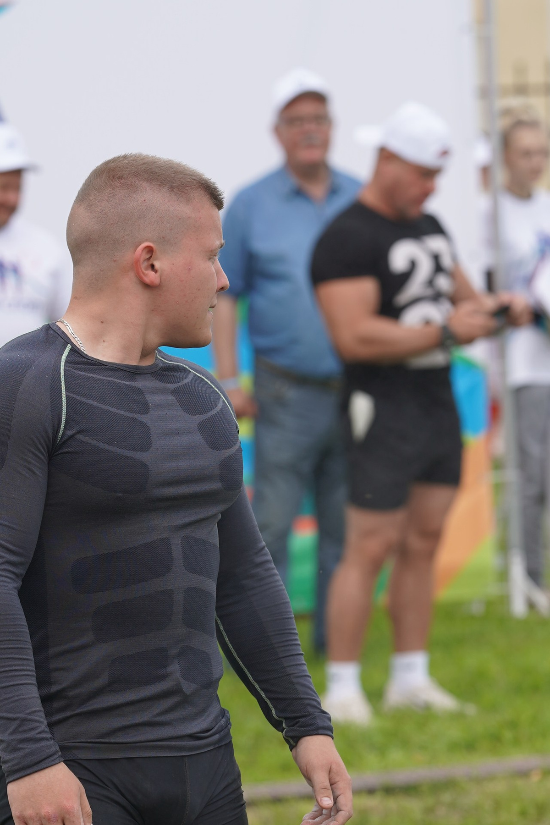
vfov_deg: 7.1
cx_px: 250
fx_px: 6599
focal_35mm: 288
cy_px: 786
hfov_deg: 4.8
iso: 100
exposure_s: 1/500
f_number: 4.5
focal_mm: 135
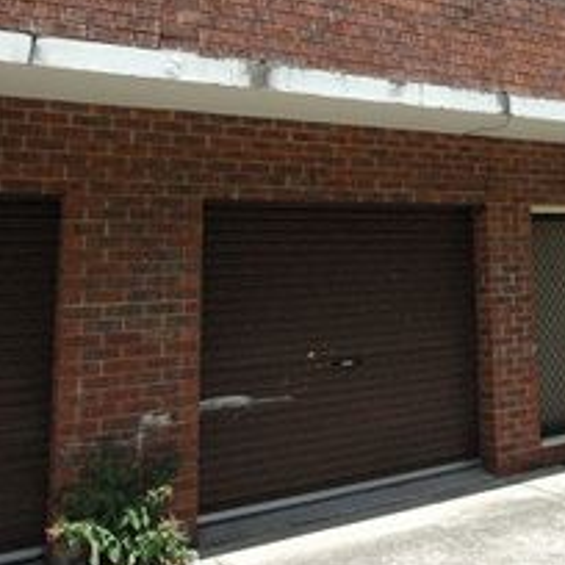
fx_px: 812
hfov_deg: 35.0
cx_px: 559
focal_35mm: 44
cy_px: 148
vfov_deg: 37.5
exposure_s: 1/640
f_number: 13
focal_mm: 15
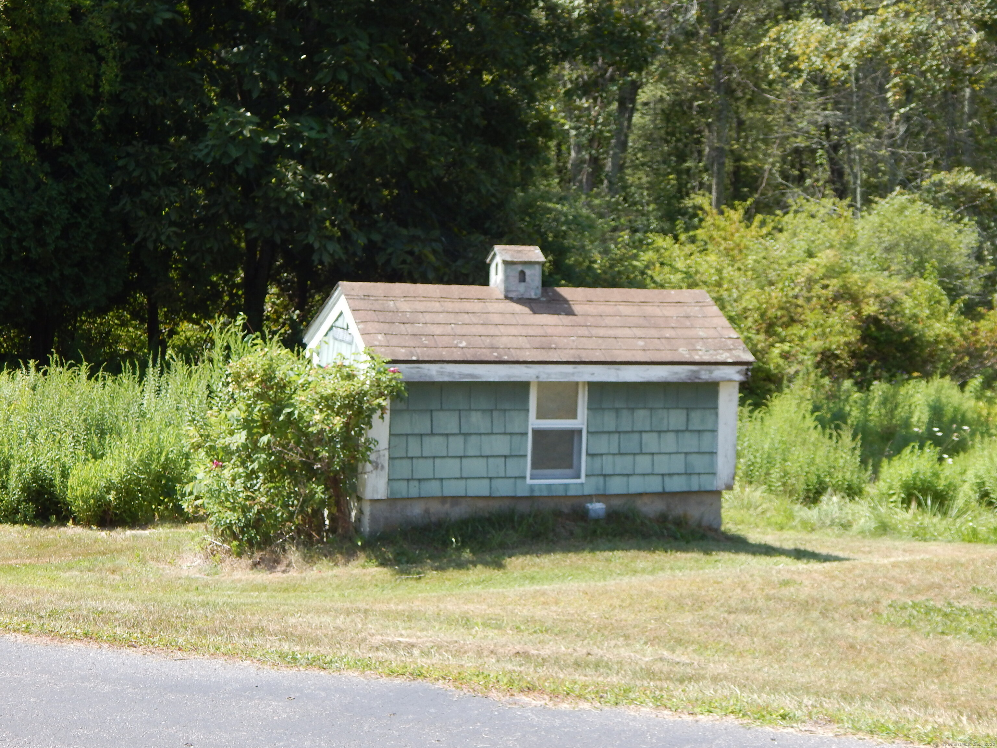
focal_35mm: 61
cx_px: 498
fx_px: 1757
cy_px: 374
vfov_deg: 24.0
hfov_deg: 31.7
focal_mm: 10.9
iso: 125
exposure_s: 1/400
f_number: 4
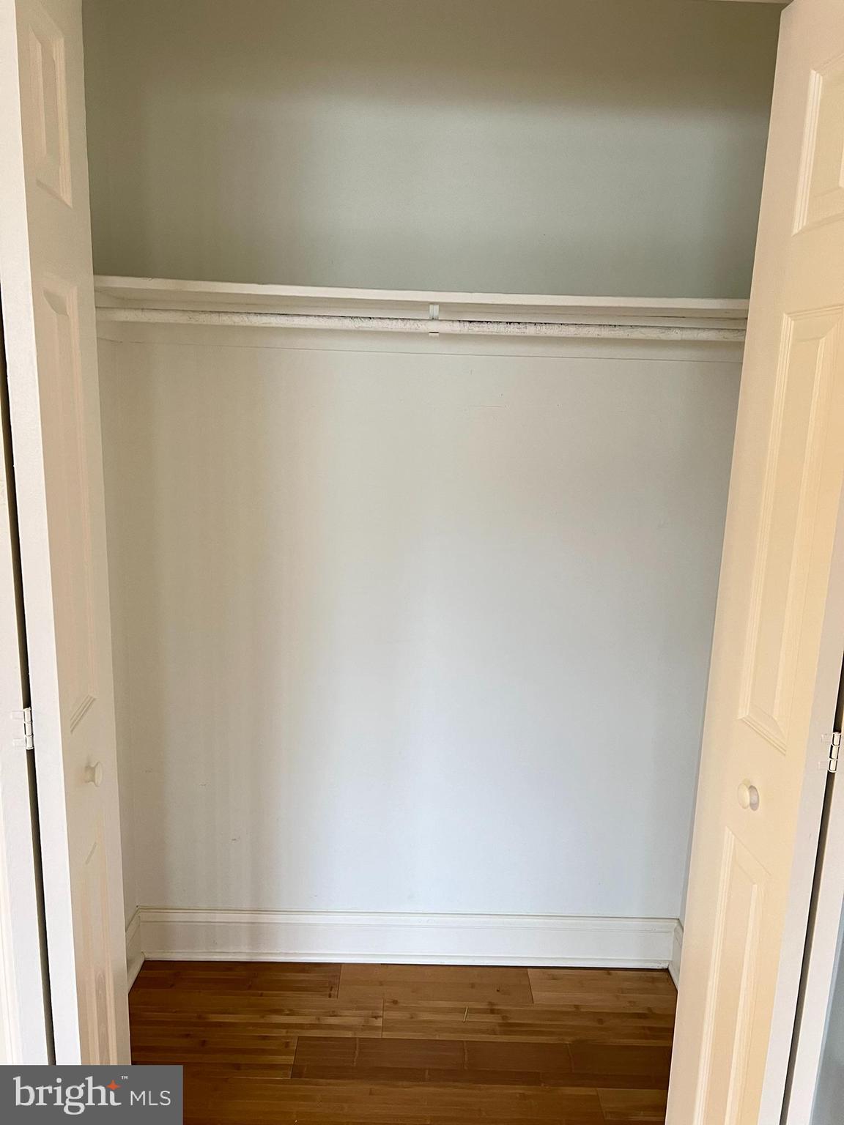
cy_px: 562
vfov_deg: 67.3
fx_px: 845
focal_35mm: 26
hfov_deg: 53.1
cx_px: 422
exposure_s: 1/60
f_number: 1.5
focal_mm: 5.7
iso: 200
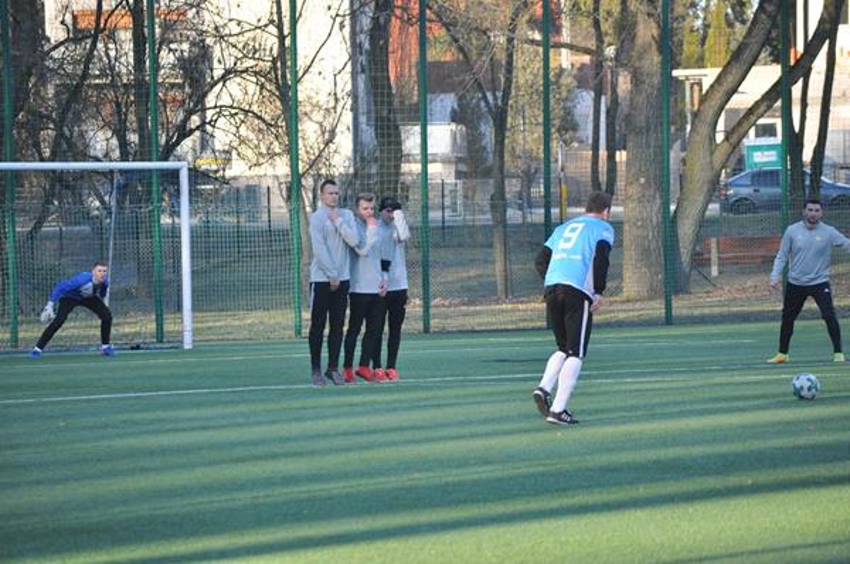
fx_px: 4420
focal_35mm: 188
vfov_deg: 7.3
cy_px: 282
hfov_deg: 11.0
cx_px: 425
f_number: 4.8
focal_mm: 125
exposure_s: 1/640
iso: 800
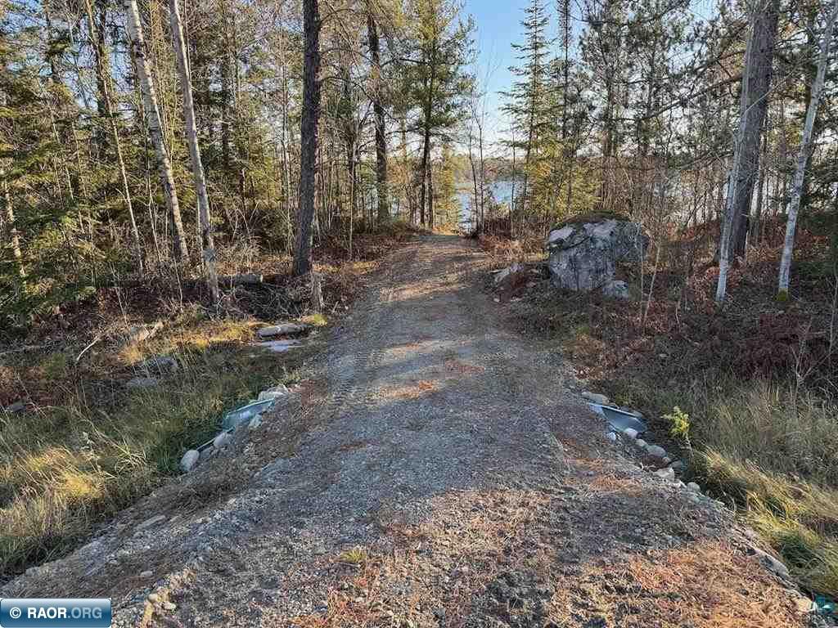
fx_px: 581
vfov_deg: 56.8
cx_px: 419
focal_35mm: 24
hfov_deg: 71.6
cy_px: 314
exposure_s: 1/334
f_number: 1.78
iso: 80
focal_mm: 6.76
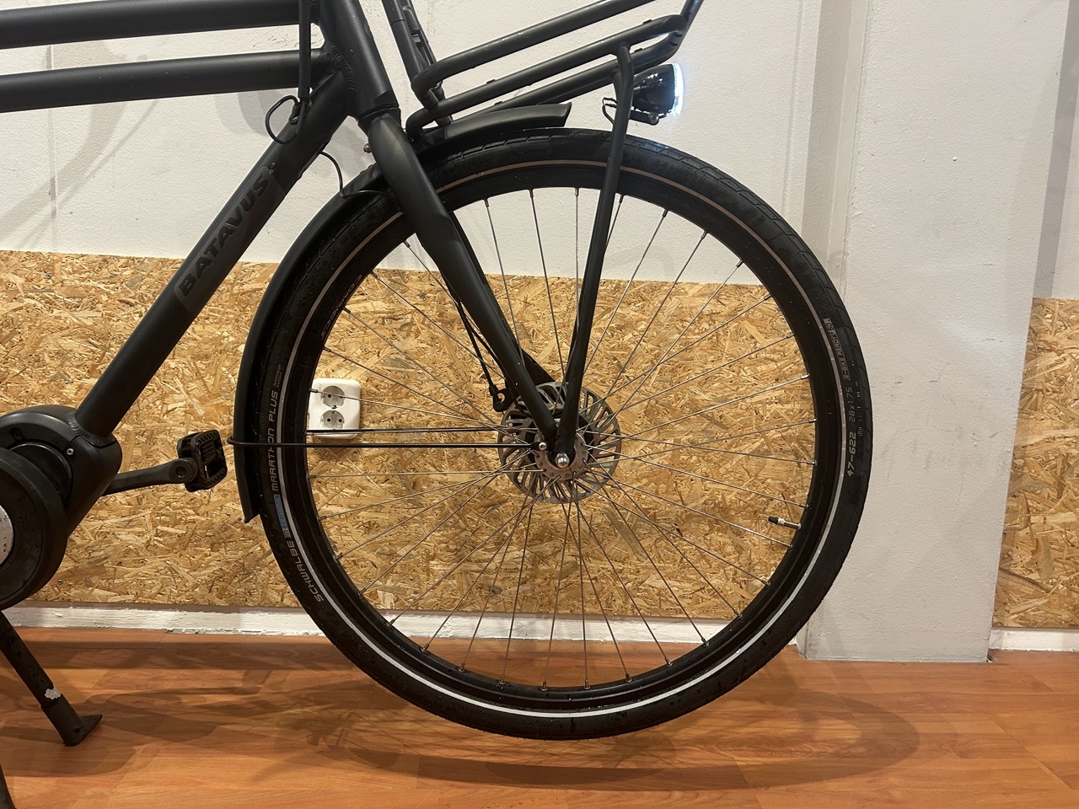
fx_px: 810
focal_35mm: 26
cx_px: 540
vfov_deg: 53.1
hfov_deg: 67.3
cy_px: 404
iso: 160
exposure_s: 1/50
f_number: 1.5
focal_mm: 5.7
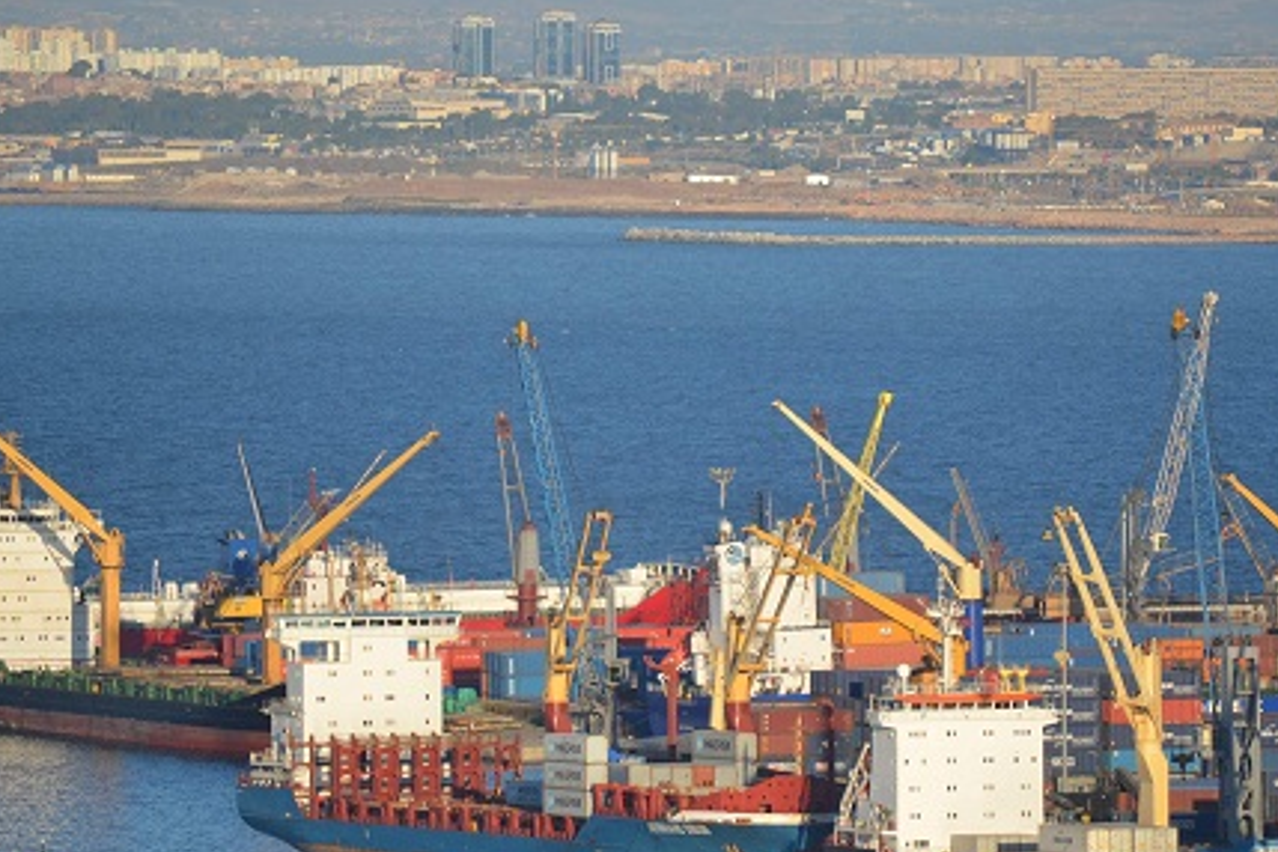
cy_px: 438
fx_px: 14909
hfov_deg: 4.9
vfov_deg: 3.3
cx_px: 685
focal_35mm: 420
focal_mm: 200
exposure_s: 1/640
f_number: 6.3
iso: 200
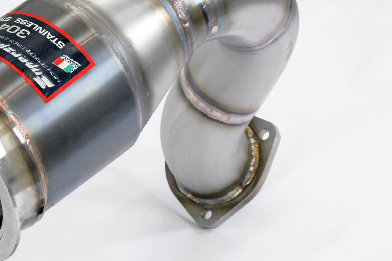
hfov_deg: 7.8
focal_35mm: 263
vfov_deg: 5.2
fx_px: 2863
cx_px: 106
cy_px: 100
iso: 4000
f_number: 14
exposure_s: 1/200
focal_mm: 85
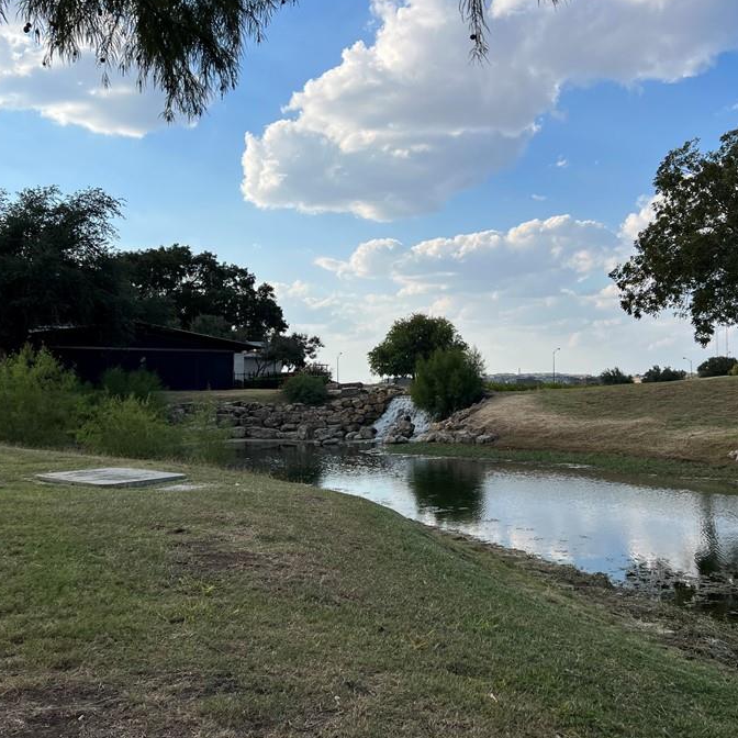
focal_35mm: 35
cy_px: 342
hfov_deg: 47.0
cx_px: 428
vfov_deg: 47.2
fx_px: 844
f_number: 1.5
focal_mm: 5.7
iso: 50
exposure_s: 1/5587
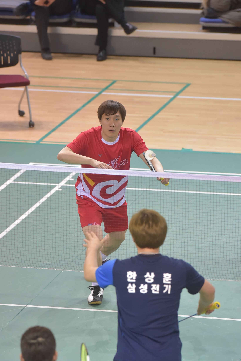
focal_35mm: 300
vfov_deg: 6.9
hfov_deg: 4.6
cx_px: 120
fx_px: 3016
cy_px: 180
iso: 8000
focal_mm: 300
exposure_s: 1/500
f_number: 7.1
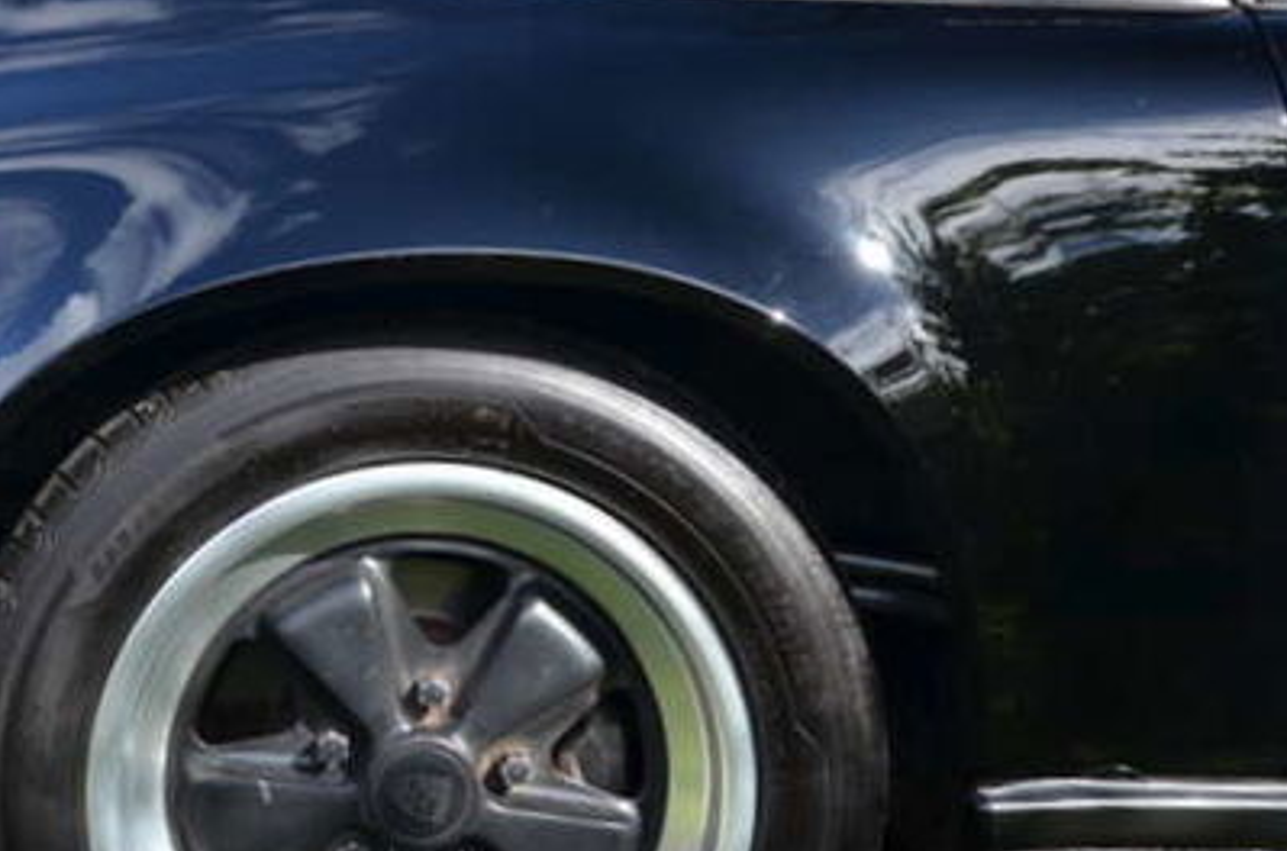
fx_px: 1855
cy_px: 596
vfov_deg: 25.7
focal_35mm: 52
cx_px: 358
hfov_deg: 37.5
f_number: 6.3
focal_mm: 18
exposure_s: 1/160
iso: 200
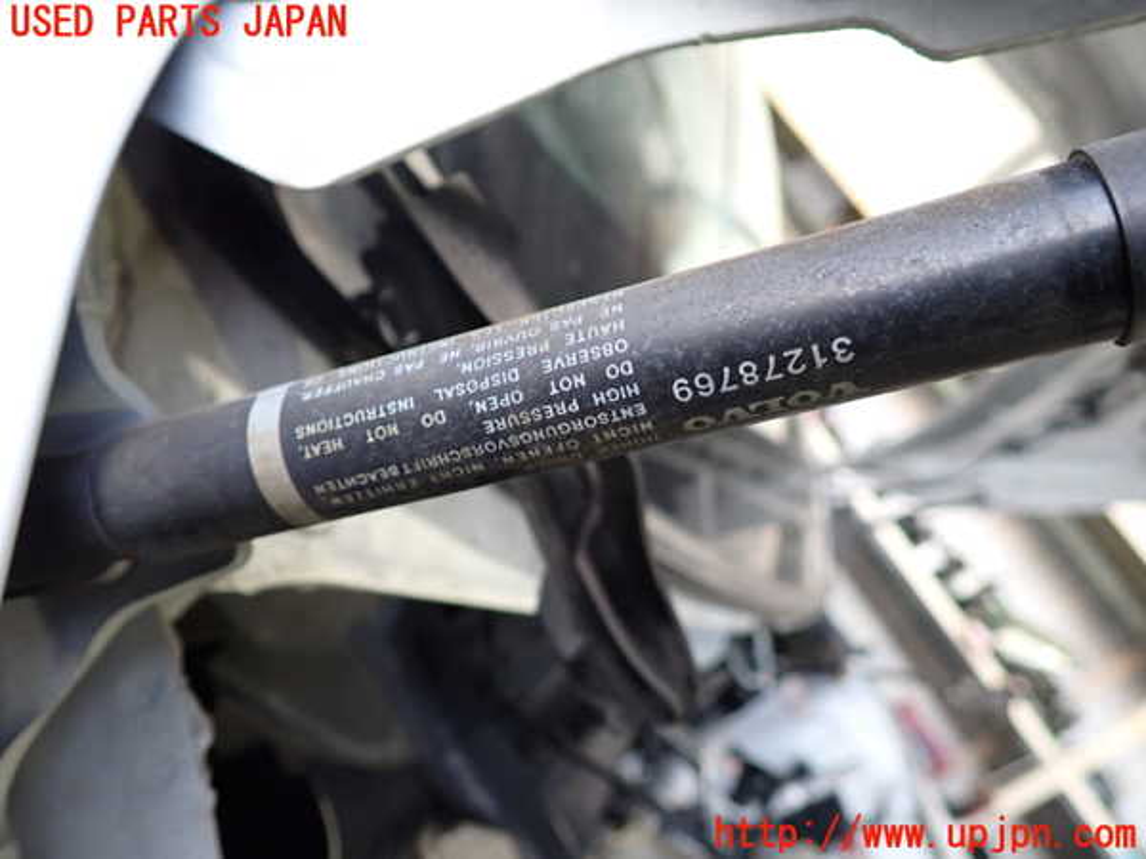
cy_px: 430
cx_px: 573
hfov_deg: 63.4
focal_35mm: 28
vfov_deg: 49.7
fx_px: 927
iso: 320
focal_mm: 5.05
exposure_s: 1/30
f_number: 2.2
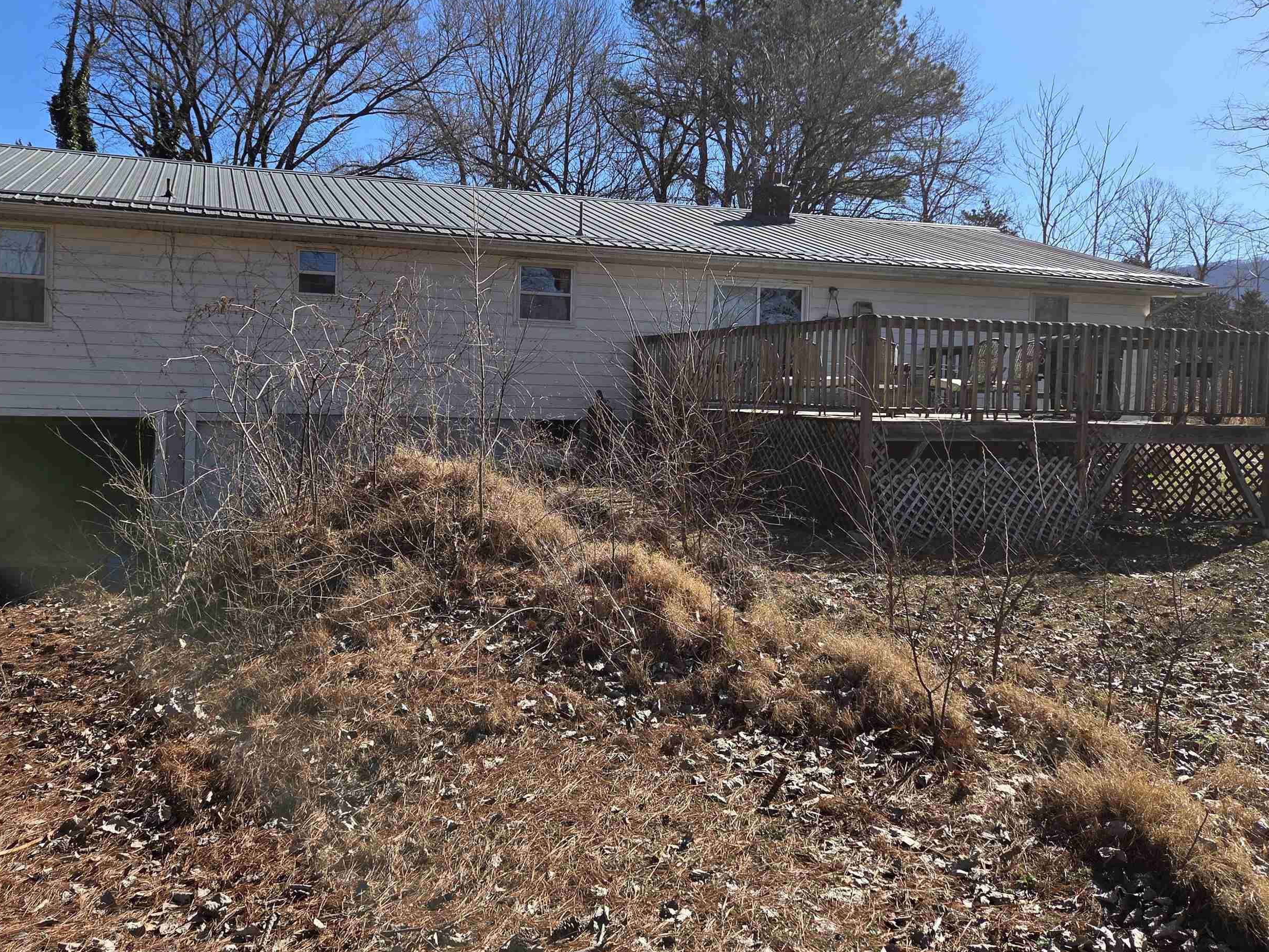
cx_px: 527
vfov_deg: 48.1
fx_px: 1063
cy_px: 413
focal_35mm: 29
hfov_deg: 61.3
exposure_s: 1/4021
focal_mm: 5.4
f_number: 1.8
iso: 80
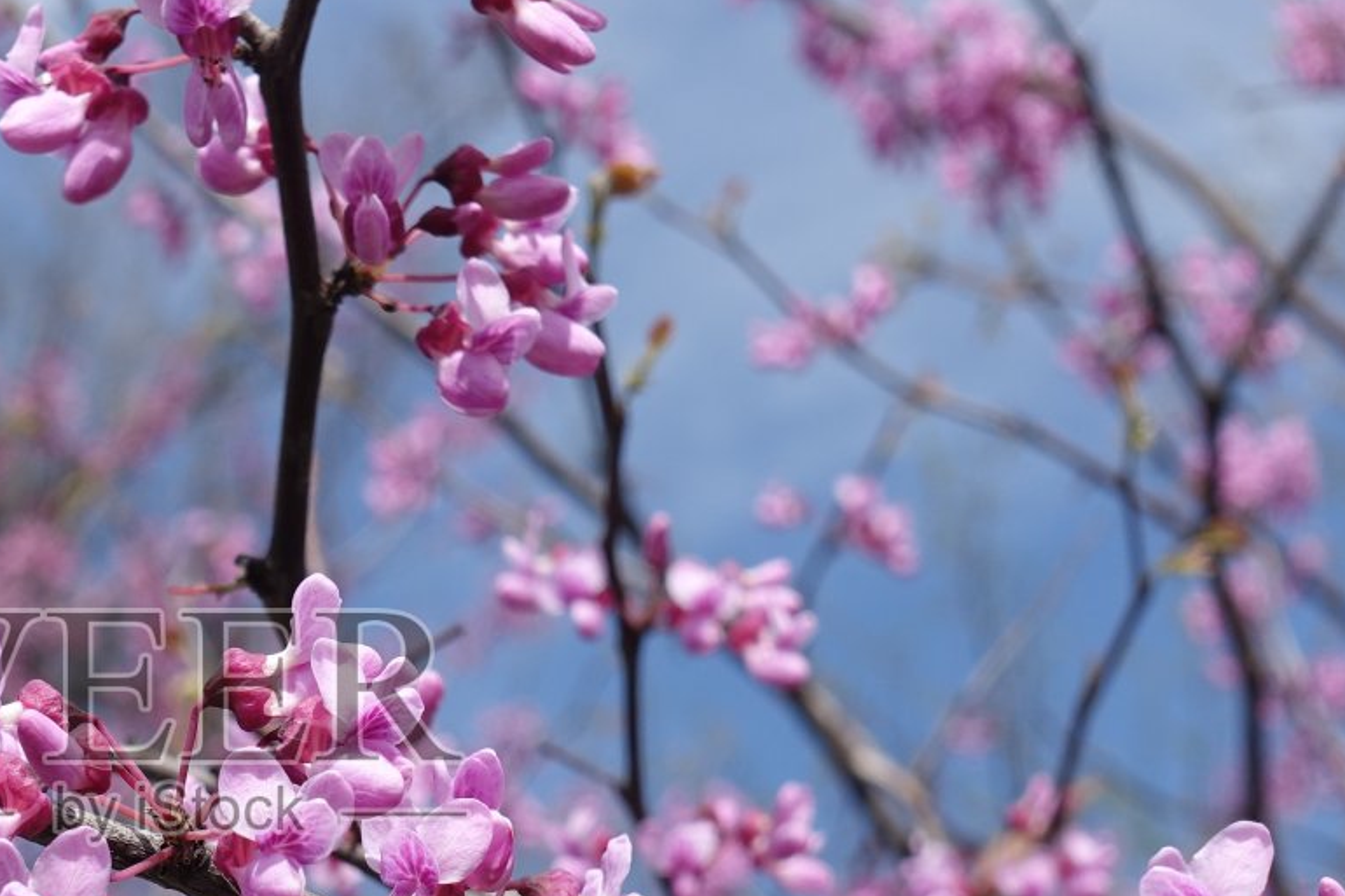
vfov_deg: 12.8
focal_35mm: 106
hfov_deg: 19.0
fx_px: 3959
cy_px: 729
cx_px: 176
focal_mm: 18.7
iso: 125
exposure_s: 1/640
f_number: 5.6
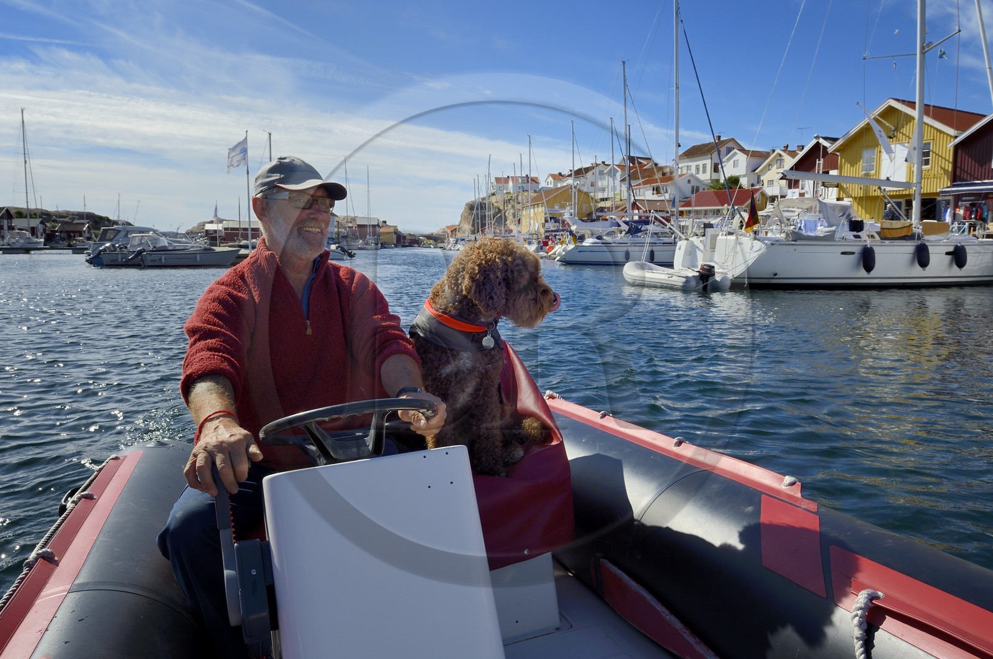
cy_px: 330
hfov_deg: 73.8
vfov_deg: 53.0
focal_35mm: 24
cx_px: 496
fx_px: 661
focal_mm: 24
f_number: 14
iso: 200
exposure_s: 1/320
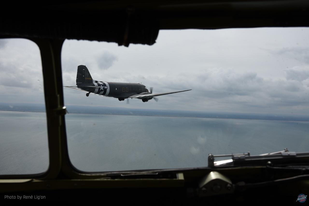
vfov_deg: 35.1
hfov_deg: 50.7
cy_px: 103
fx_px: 326
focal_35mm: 38
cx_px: 154
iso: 160
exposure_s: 1/250
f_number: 14
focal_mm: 38
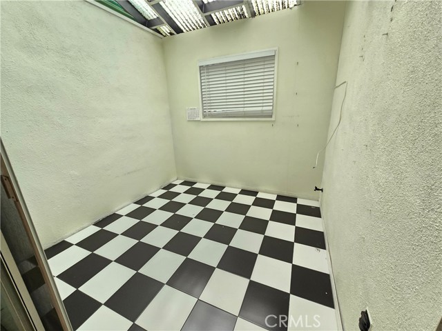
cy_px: 166
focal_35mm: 13
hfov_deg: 106.2
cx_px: 221
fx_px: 166
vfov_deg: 89.9
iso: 80
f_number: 2.2
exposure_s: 1/60
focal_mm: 2.2
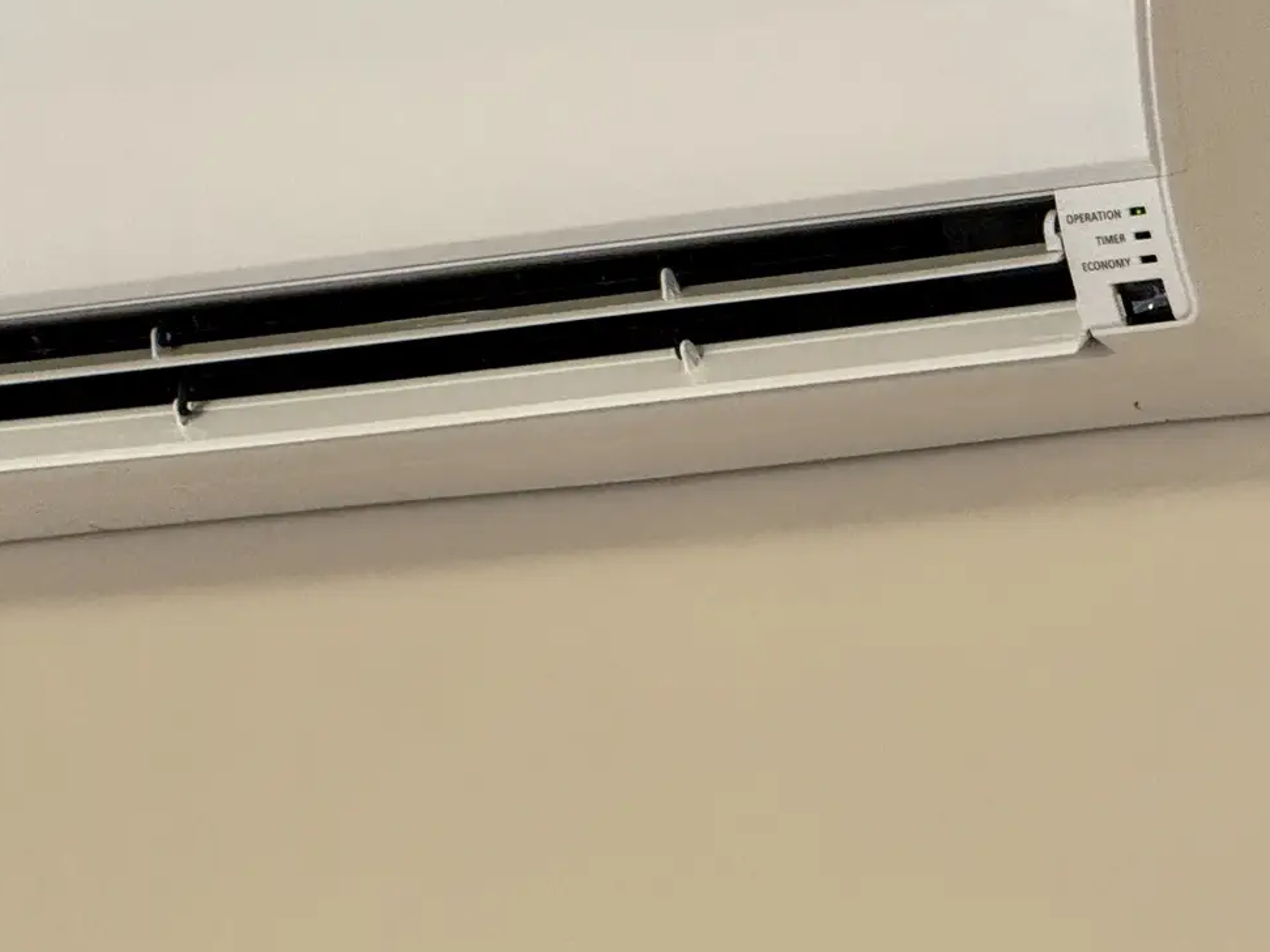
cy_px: 184
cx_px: 683
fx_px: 9062
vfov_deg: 6.0
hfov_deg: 8.0
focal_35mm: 247
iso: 400
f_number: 2.8
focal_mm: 15.66
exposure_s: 1/60
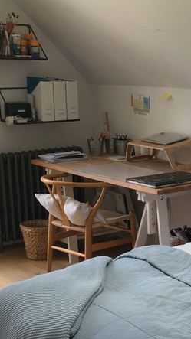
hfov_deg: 16.1
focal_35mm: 73
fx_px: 658
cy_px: 243
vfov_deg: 28.6
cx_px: 209
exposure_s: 1/50
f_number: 2.2
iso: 32
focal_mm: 4.15
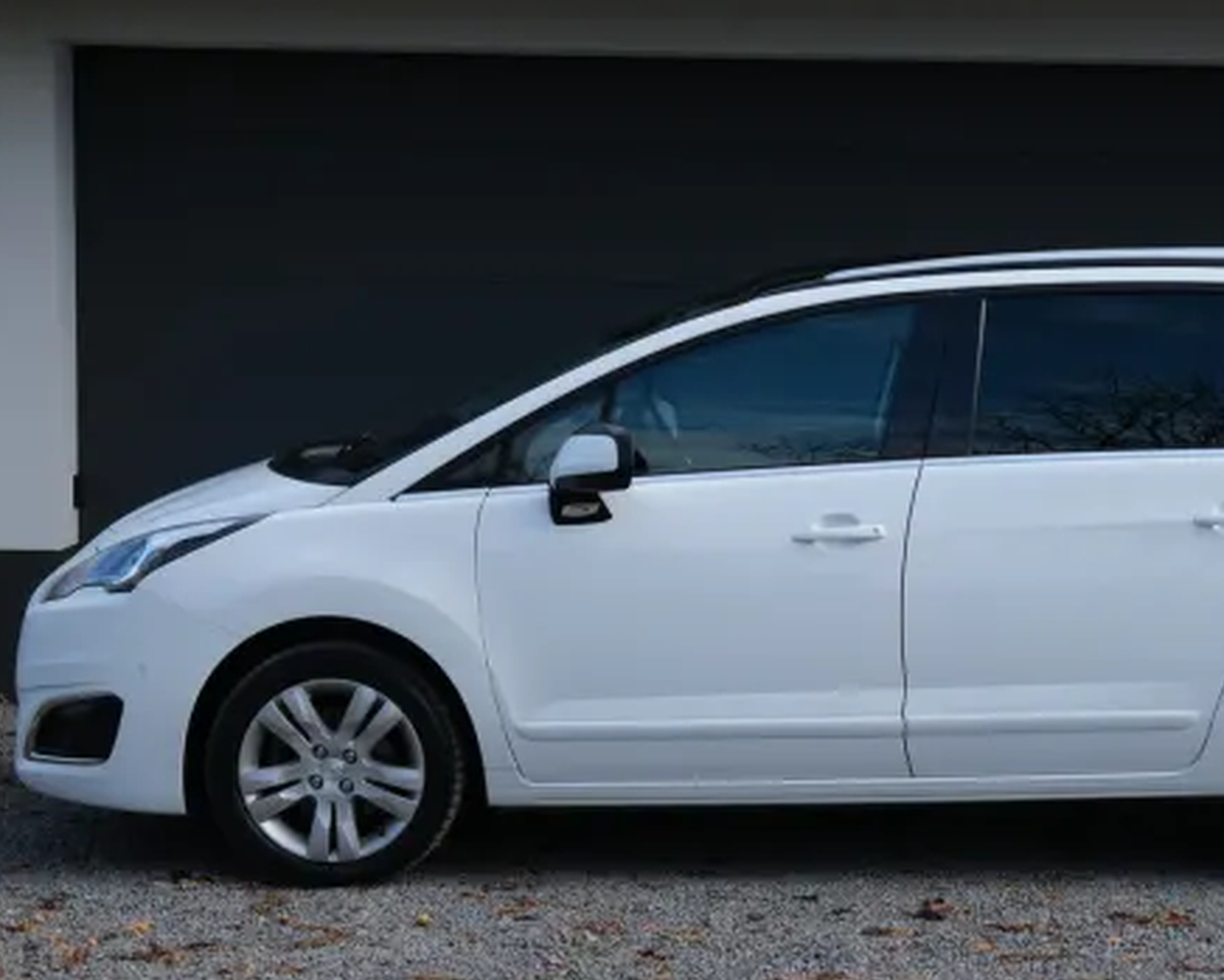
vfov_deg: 18.3
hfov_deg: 22.6
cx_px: 862
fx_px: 3044
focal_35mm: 84
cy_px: 570
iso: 320
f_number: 7.1
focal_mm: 40.7
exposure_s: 1/300
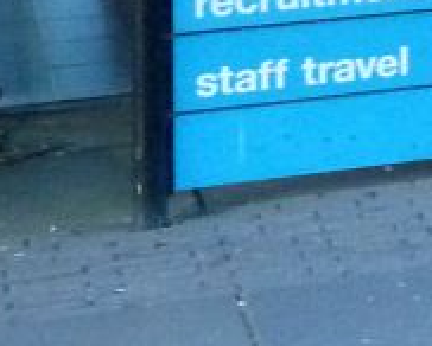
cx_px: 1192
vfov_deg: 8.2
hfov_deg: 9.3
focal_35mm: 175
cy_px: -436
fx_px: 2240
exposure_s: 1/13
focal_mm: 5.3
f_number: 3.5
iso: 800
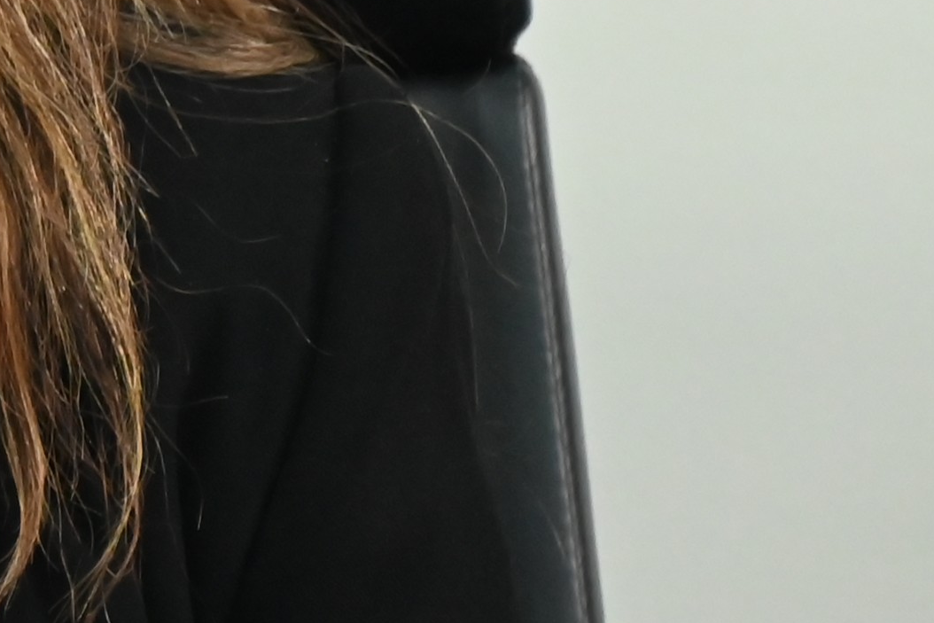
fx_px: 29631
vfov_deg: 1.2
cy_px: -77
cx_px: -731
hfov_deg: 1.8
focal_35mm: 1142
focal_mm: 200
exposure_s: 1/160
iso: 3200
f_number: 6.3
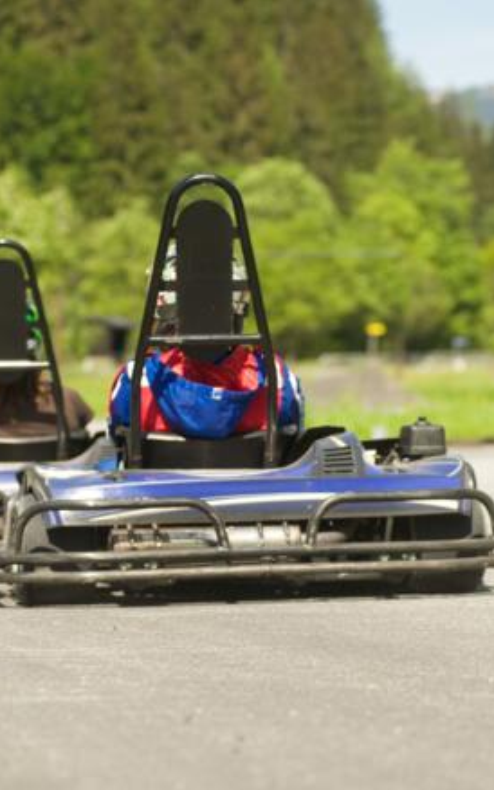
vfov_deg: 14.3
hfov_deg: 9.0
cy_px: 395
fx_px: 3143
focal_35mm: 146
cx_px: 261
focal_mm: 95
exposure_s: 1/2500
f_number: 4
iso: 400
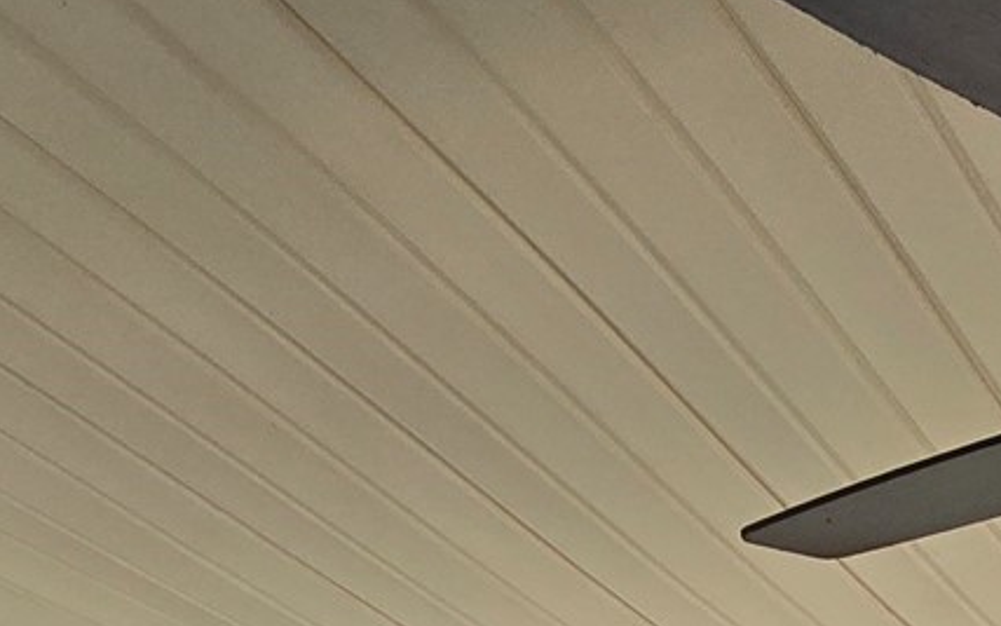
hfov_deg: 28.5
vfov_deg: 14.5
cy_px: 1472
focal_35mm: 62
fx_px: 1692
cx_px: 1214
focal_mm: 2.2
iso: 50
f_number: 2.2
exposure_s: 1/713
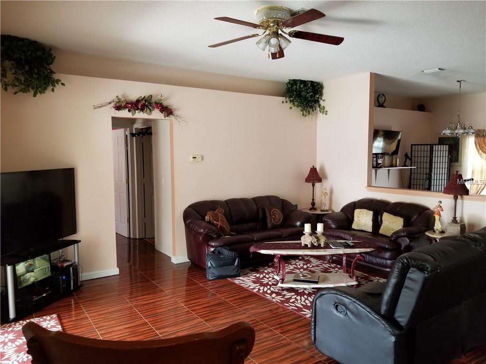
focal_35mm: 26
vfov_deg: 53.1
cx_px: 243
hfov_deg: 67.3
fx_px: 365
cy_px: 182
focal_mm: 4.3
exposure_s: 1/18
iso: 200
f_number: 1.7
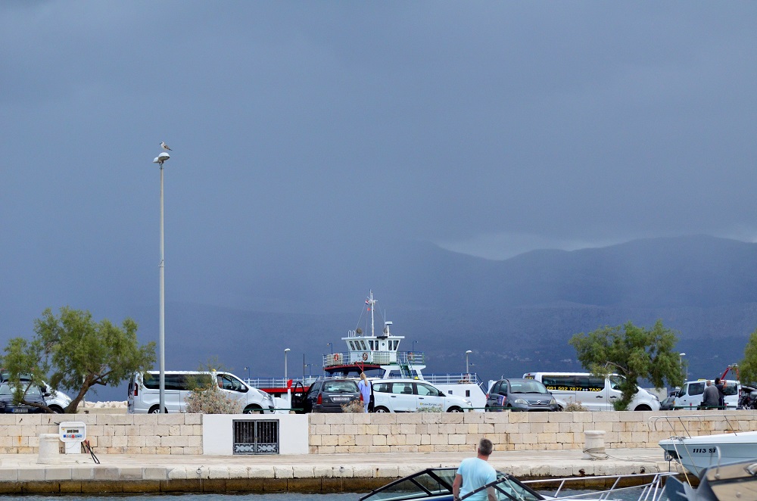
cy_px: 250
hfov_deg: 19.5
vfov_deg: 13.0
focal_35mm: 105
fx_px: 2203
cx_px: 378
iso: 1250
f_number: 4.5
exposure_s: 1/8000
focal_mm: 70
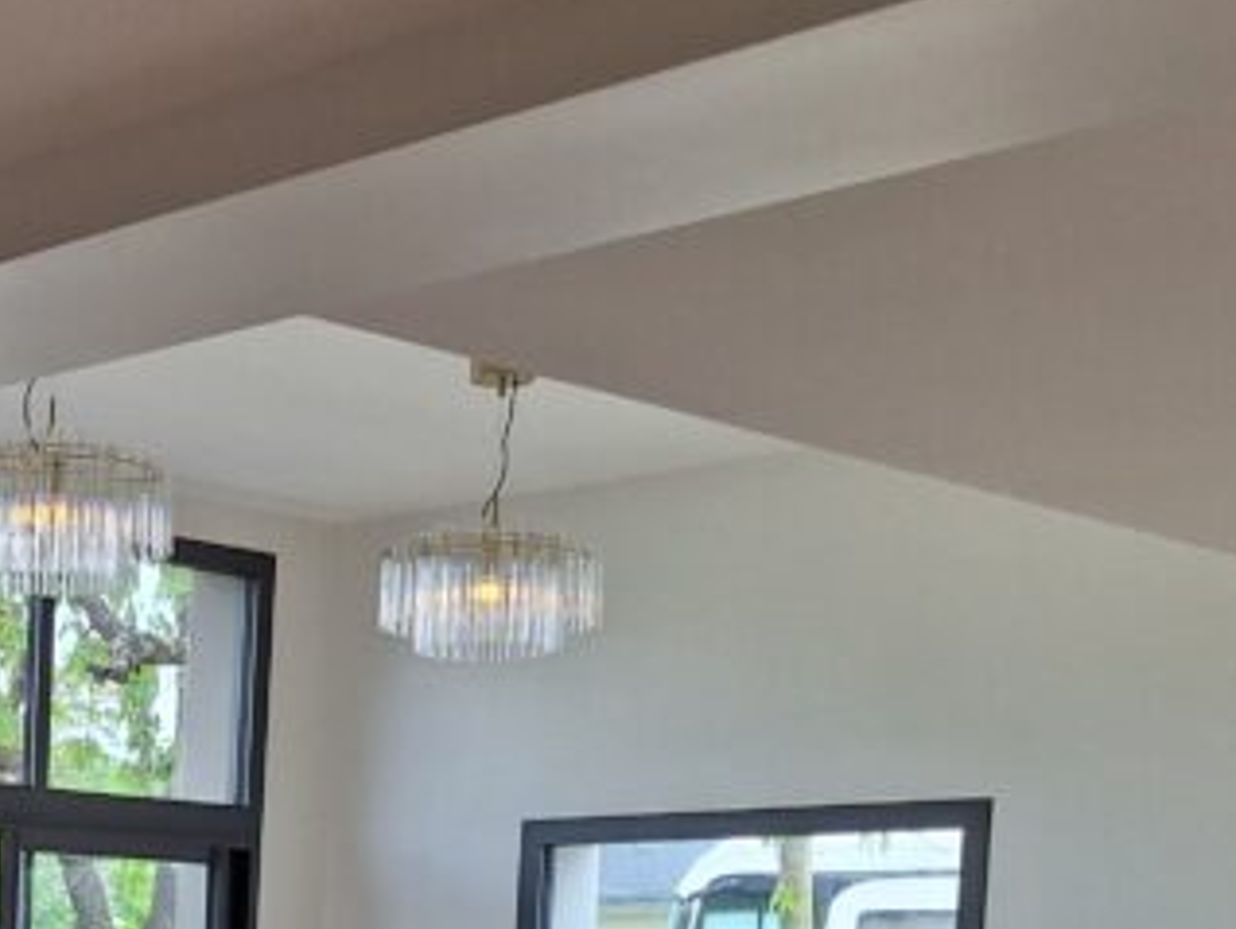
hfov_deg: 24.2
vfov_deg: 18.5
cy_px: 1217
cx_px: -202
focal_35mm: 74
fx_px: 2644
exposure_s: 1/284
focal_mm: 5.54
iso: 40
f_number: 1.8
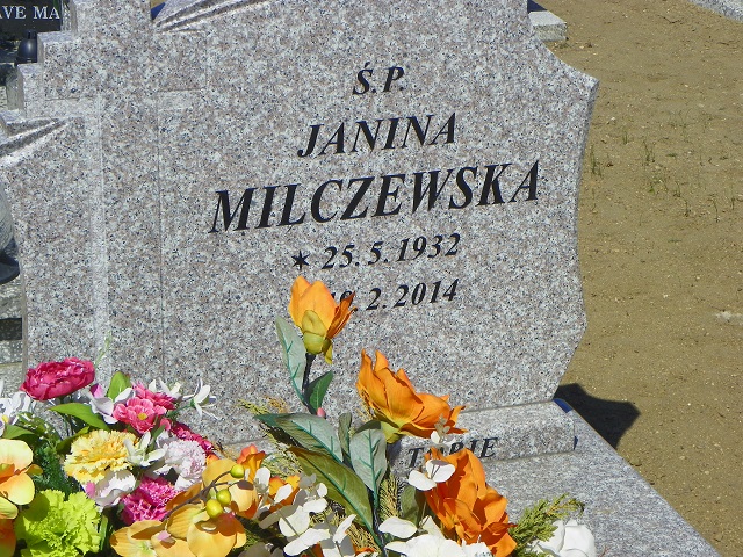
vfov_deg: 15.6
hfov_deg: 20.7
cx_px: 372
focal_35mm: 95
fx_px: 2039
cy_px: 278
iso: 64
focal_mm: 16.9
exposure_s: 1/400
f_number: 5.6
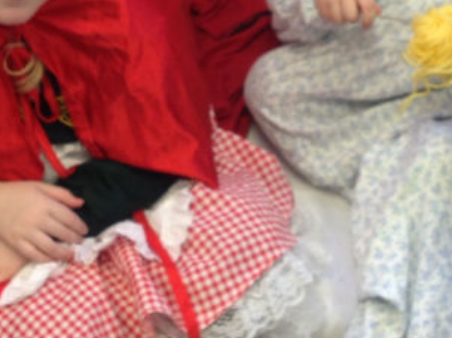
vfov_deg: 13.0
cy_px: 40
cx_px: 207
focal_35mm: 113
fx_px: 1473
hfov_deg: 17.4
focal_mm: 4.28
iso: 64
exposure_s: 1/20
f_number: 2.4
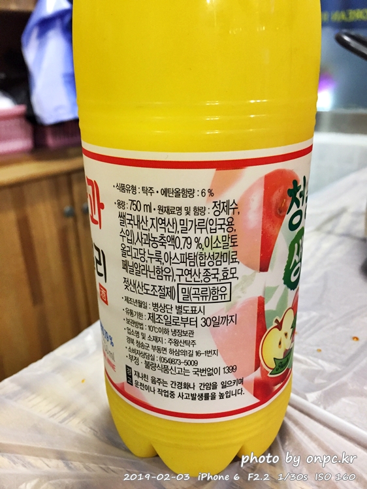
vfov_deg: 61.7
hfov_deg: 48.2
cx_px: 184
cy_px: 244
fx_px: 410
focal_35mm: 29
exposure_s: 1/30
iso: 160
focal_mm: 4.15
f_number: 2.2
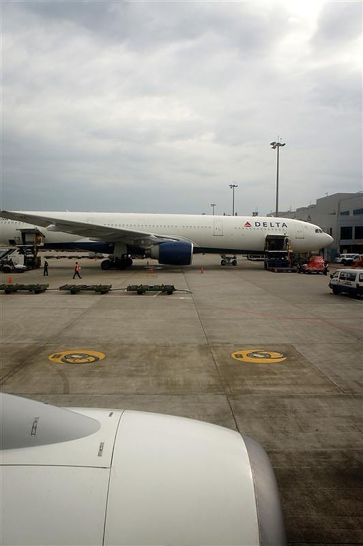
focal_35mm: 30
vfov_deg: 62.0
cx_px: 182
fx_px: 455
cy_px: 273
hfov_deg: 43.5
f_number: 8
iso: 200
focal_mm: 20
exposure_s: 1/250
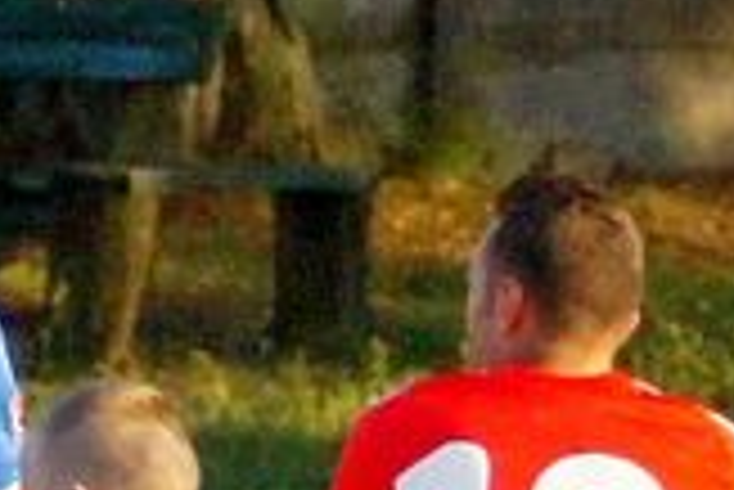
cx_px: -842
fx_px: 31855
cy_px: 737
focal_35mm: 1561
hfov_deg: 1.3
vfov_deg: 0.9
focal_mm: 200
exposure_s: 1/2500
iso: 1600
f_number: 5.6
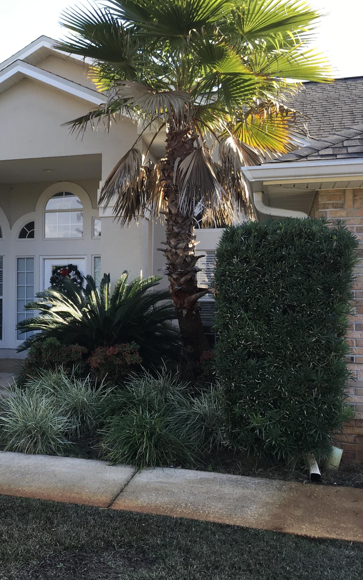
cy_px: 287
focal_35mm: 42
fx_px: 665
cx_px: 5
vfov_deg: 47.2
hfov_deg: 28.7
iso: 25
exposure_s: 1/237
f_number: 2.2
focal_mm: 4.15
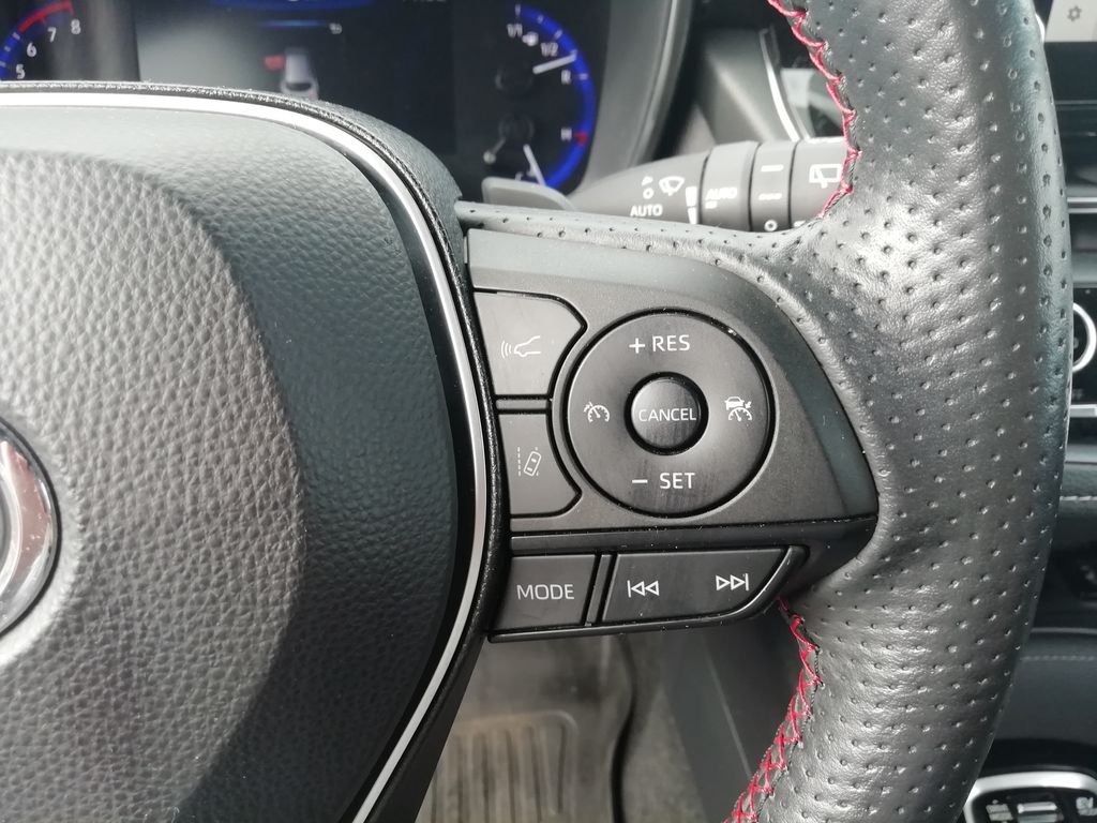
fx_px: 824
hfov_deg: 67.3
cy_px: 412
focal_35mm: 26
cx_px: 548
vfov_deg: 53.1
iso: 80
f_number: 2.2
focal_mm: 3.21
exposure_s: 1/60
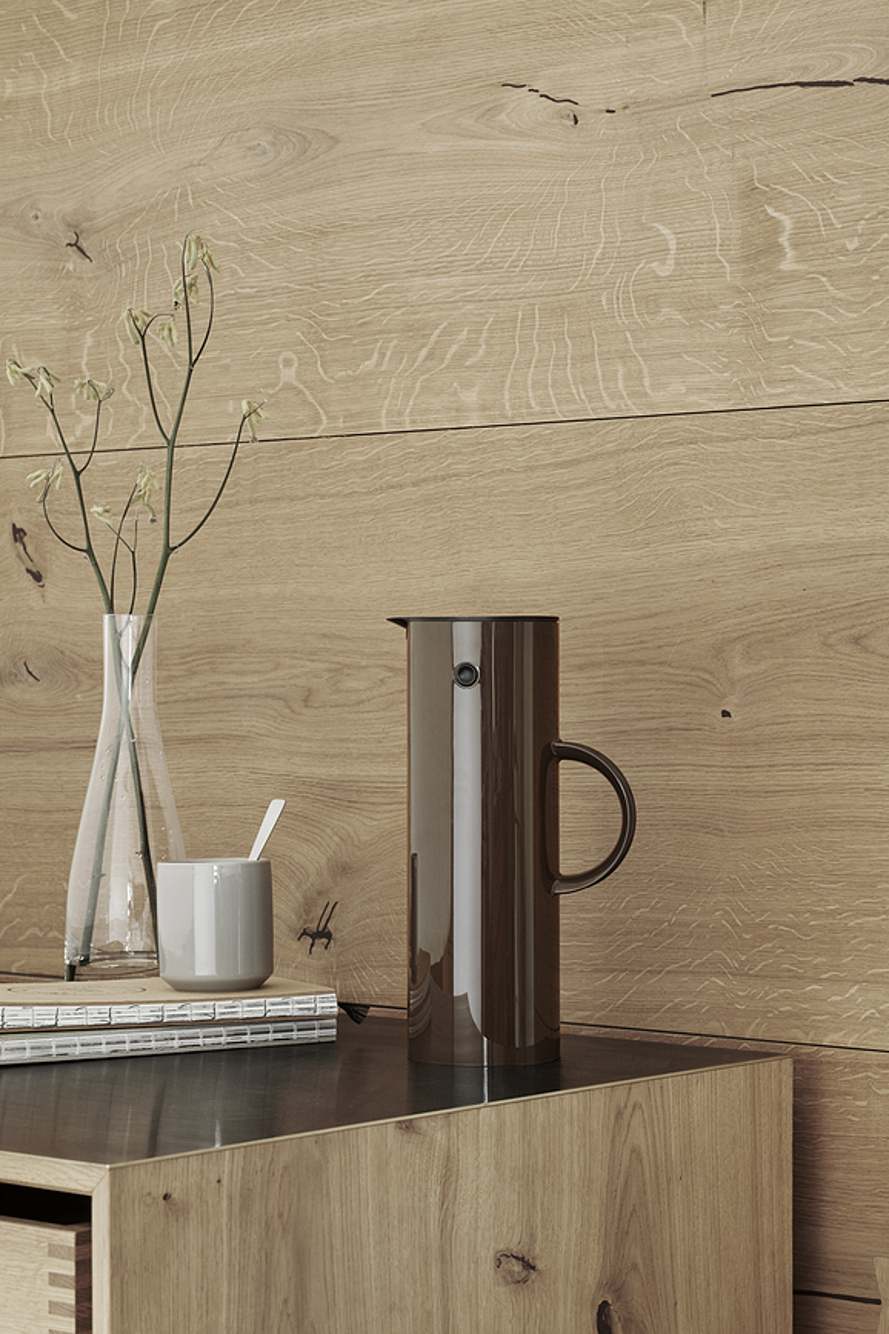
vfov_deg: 23.9
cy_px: 667
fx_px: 3148
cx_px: 444
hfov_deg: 16.1
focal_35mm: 85
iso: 100
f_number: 11
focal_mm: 85
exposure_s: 2
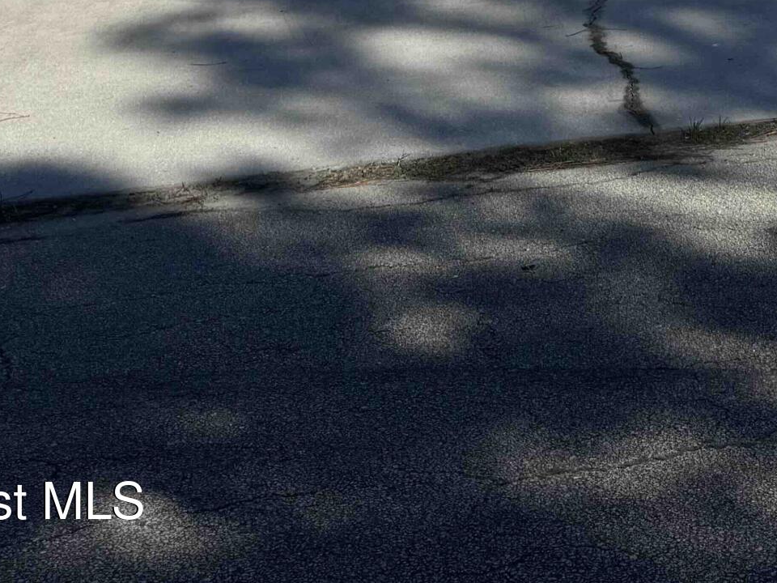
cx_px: 779
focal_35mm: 75
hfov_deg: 24.8
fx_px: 1683
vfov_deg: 17.4
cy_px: -326
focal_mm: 6.76
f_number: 1.78
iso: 80
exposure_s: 1/7092
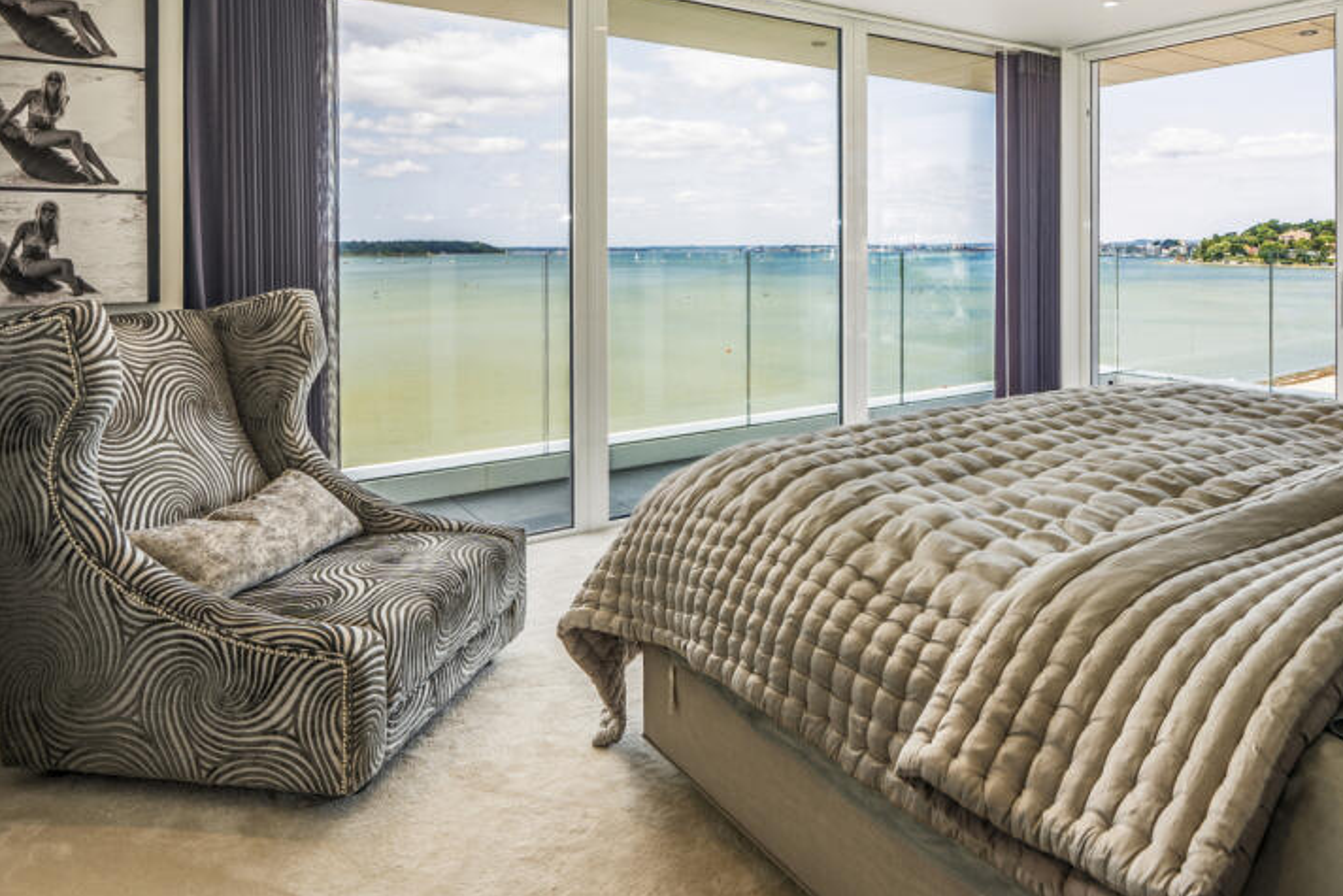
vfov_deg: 53.6
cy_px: 274
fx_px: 858
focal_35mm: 23
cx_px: 826
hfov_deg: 75.0
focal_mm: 16
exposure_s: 1/10
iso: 200
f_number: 10
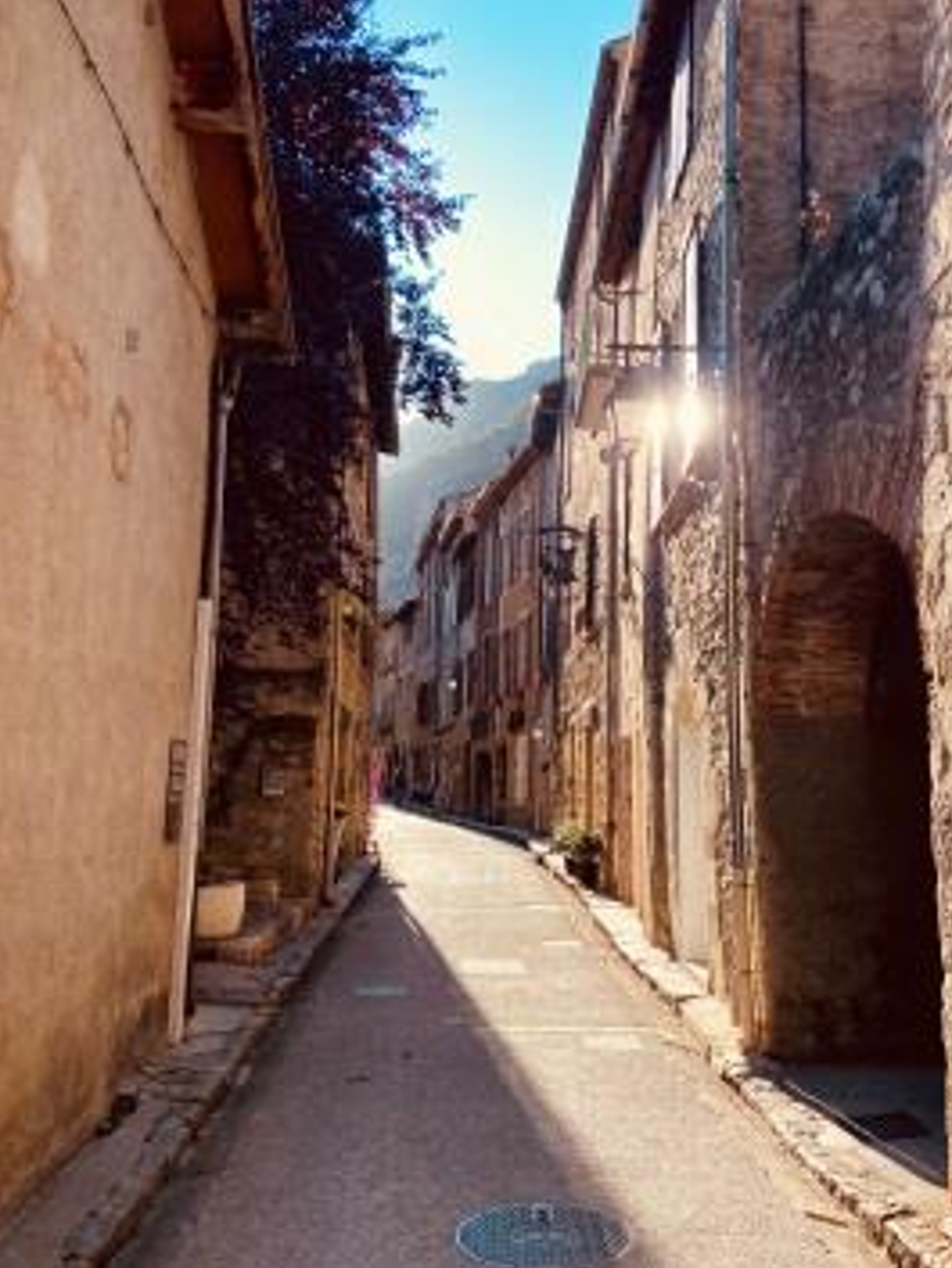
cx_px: 571
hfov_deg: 42.8
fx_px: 1209
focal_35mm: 33
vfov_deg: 55.3
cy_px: 654
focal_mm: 4.25
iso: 32
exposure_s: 1/654
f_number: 1.8
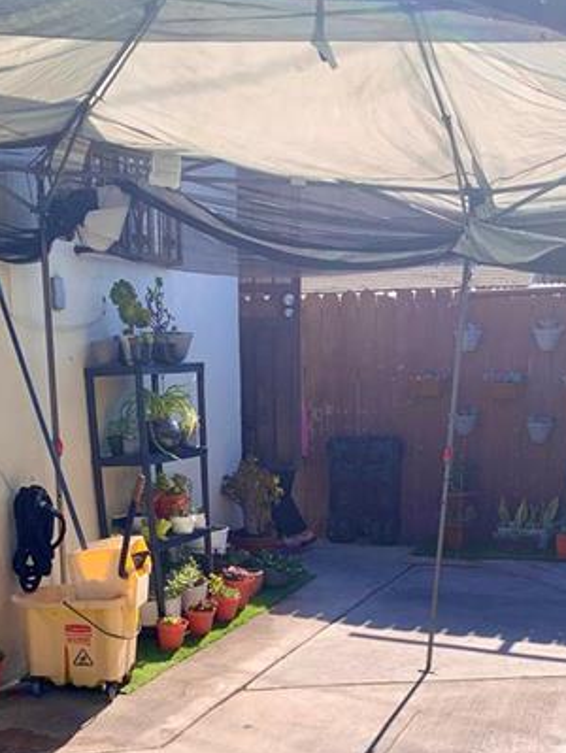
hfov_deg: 29.1
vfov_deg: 36.8
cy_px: 610
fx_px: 1088
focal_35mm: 50
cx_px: 317
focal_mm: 4.25
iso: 25
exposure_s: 1/2114
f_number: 1.8
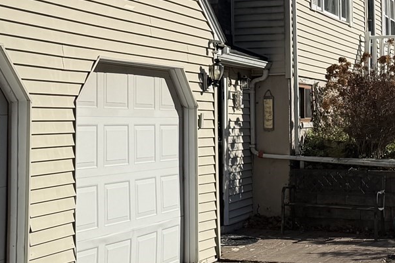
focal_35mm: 85
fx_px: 933
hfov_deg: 23.9
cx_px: 187
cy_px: 53
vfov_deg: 16.0
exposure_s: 1/11905
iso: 80
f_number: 1.78
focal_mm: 6.76
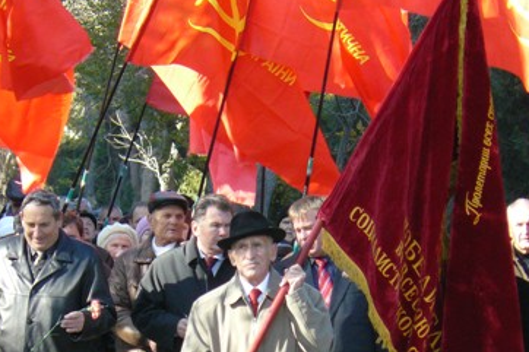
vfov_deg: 2.9
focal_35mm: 478
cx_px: 263
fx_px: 7020
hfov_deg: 4.3
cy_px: 283
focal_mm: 43.3
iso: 200
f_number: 4
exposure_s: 1/160
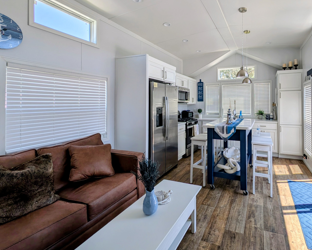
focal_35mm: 16
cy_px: 102
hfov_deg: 90.2
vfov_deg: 79.6
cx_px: 204
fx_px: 148
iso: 39
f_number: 1.95
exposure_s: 1/428
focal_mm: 2.23
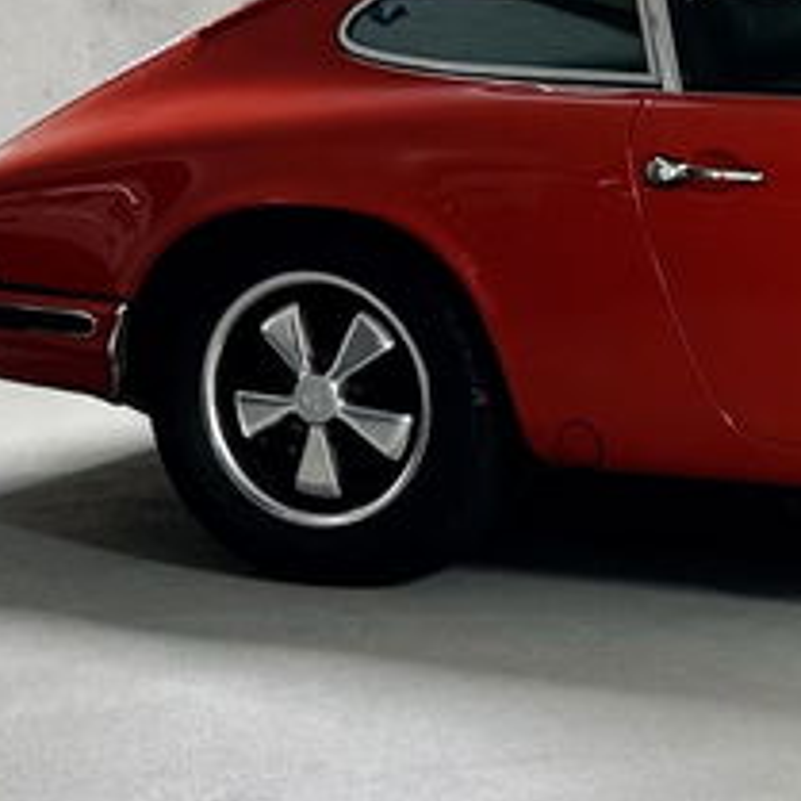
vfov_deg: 21.4
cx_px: 1207
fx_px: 2042
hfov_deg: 19.3
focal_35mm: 78
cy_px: 6
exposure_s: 1/50
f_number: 1.78
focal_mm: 6.86
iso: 125
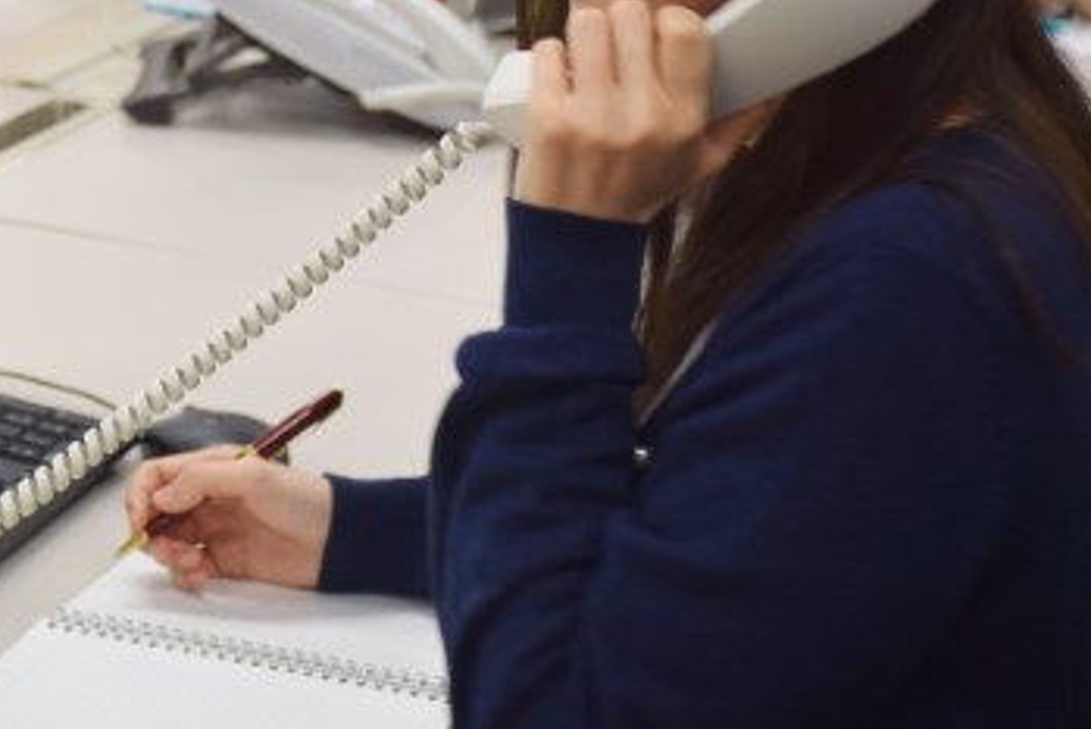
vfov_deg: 9.6
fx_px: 4335
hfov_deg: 14.2
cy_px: 106
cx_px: 181
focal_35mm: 143
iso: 100
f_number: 4.8
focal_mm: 52
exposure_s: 1/13
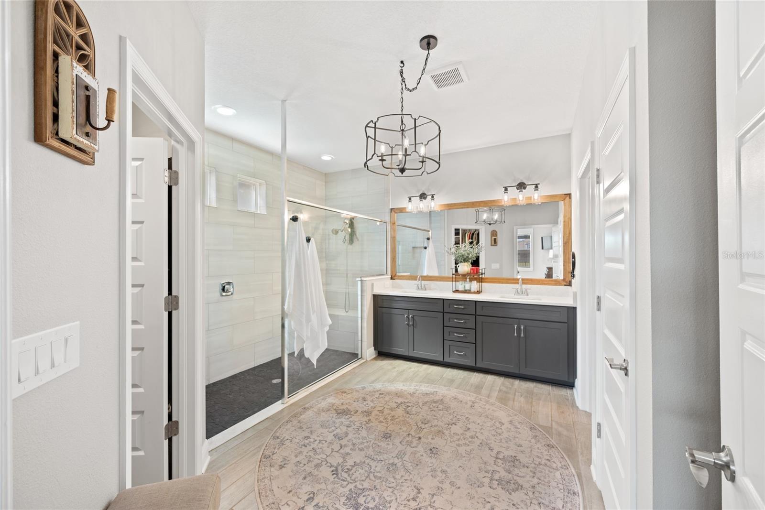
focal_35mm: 14
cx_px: 382
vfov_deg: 81.2
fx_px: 298
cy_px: 255
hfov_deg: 104.2
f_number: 7.1
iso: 250
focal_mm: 14
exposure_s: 1/2.5
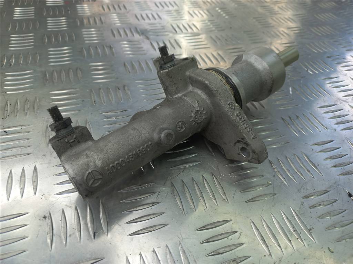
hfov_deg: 69.4
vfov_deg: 54.9
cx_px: 176
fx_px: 255
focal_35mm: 25
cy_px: 132
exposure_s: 1/100
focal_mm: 4.6
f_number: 1.8
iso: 32
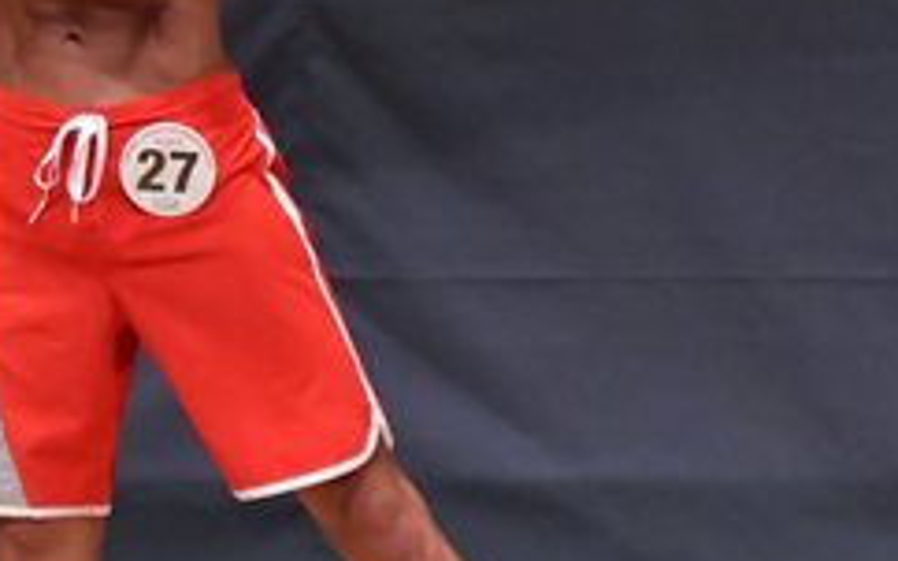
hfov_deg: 2.3
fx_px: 22774
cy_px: 141
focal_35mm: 931
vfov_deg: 1.4
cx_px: -20
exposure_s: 1/400
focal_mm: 190
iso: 6400
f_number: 5.6
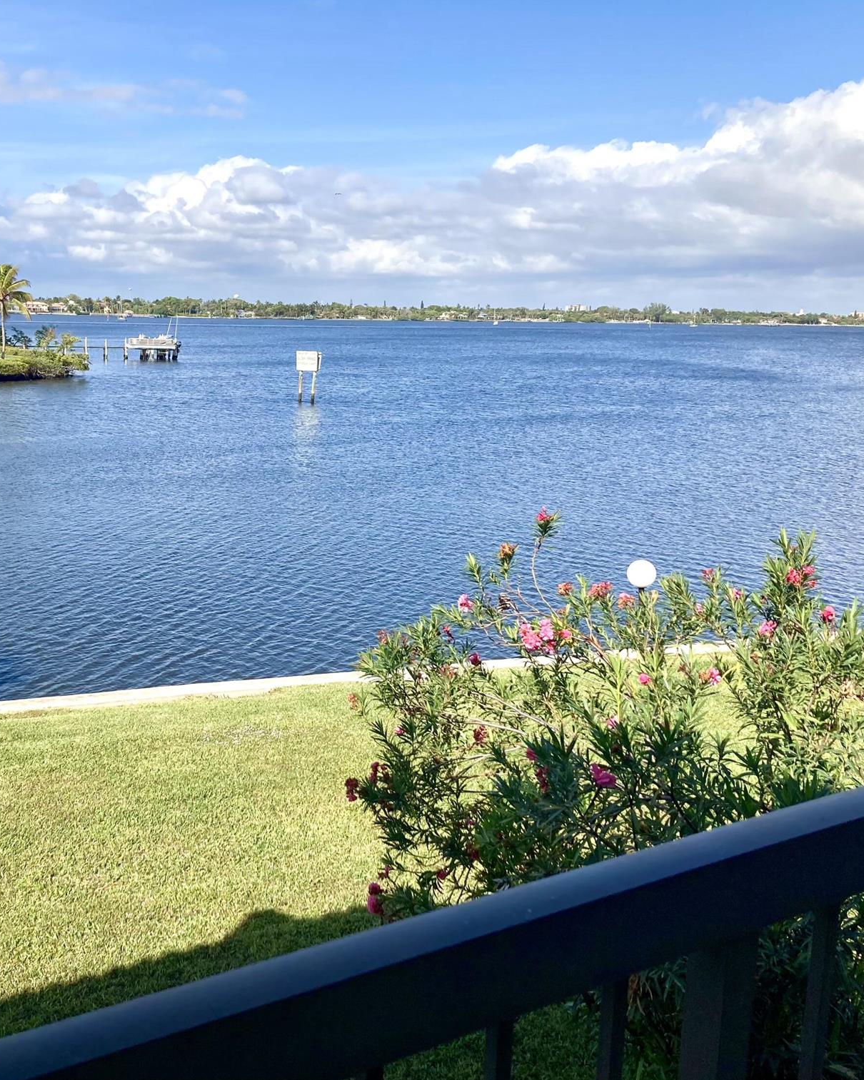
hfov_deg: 39.5
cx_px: 264
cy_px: 536
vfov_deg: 49.1
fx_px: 1183
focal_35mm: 37
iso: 20
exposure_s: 1/2208
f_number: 1.8
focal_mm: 3.99
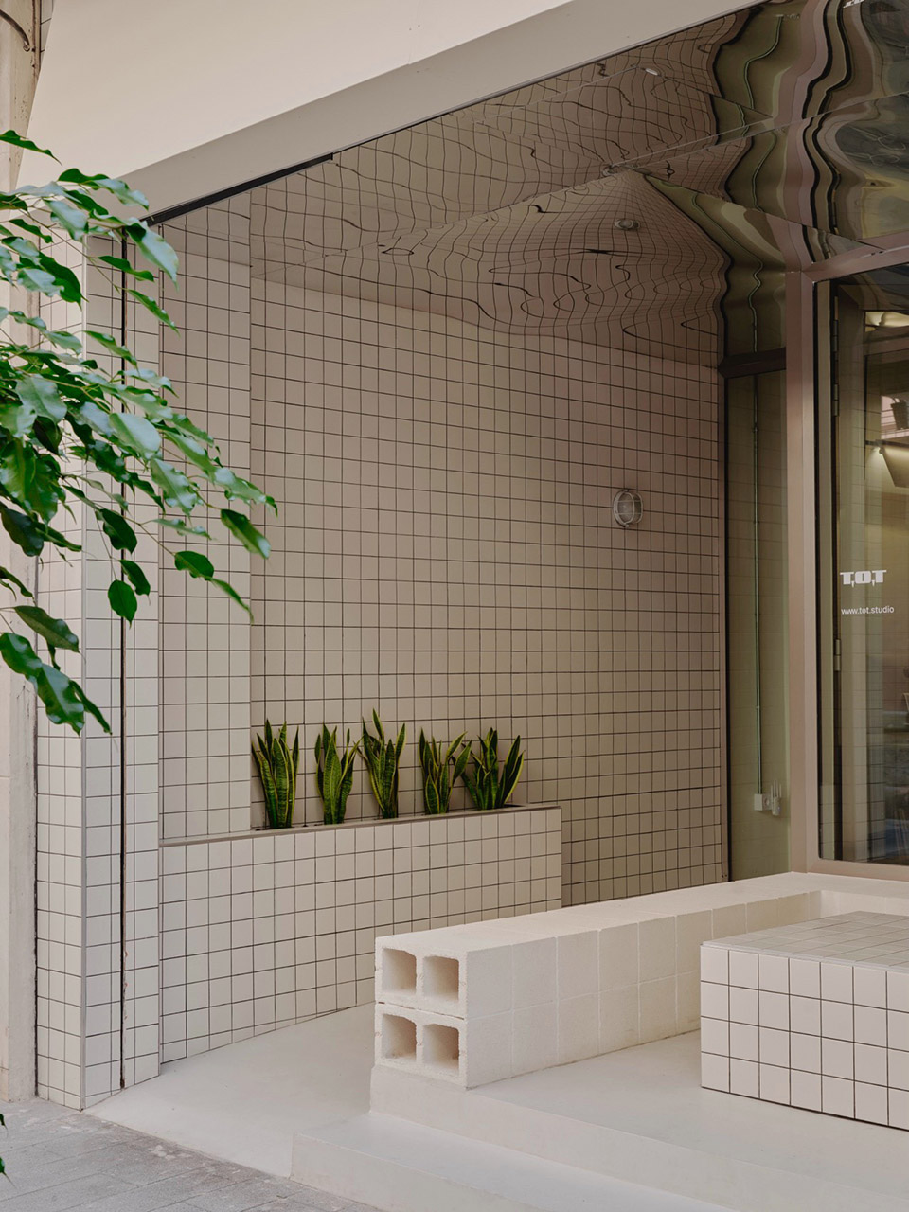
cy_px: 606
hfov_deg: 30.3
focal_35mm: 48
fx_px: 1681
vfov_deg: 39.7
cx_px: 454
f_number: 14
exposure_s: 1/5
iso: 100
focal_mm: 60.7
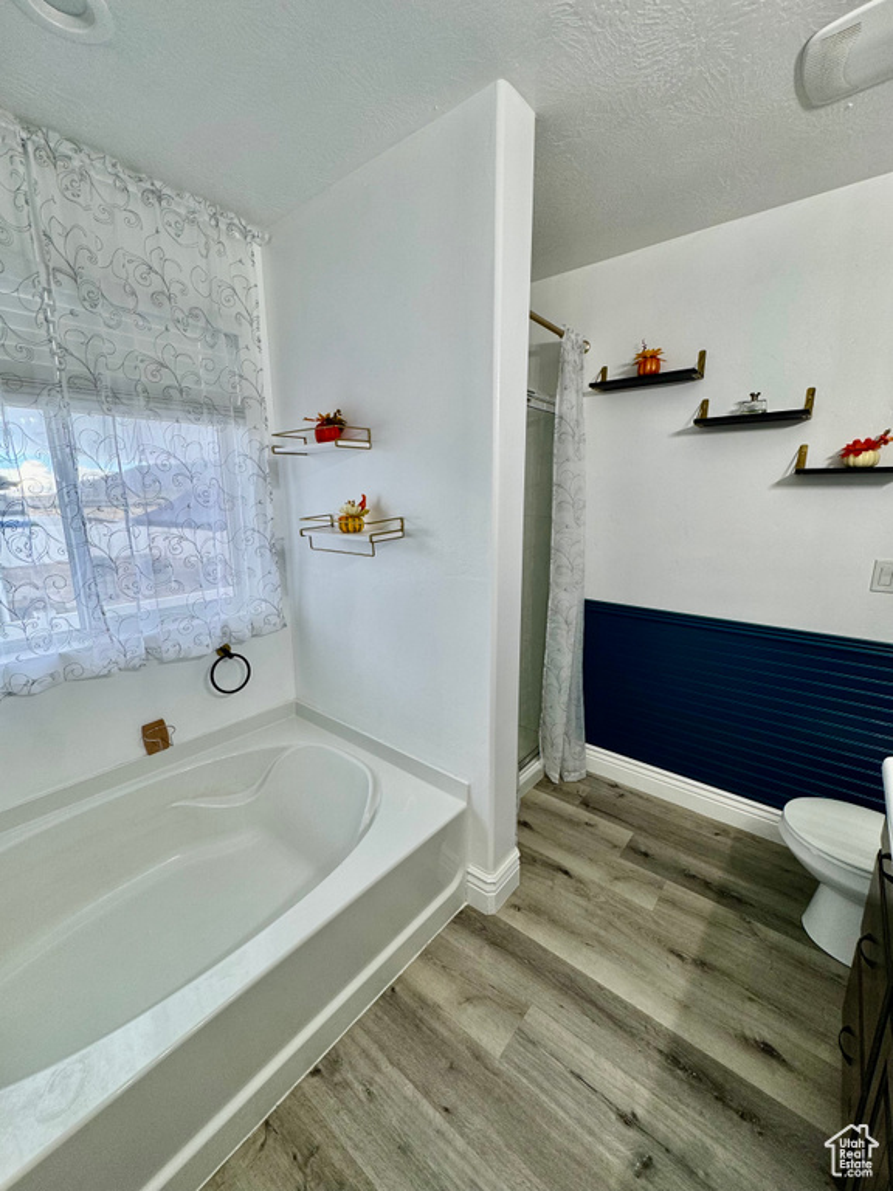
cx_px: 446
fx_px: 482
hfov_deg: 85.7
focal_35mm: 14
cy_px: 596
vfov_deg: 102.1
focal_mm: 2.22
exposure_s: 1/120
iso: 80
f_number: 2.2
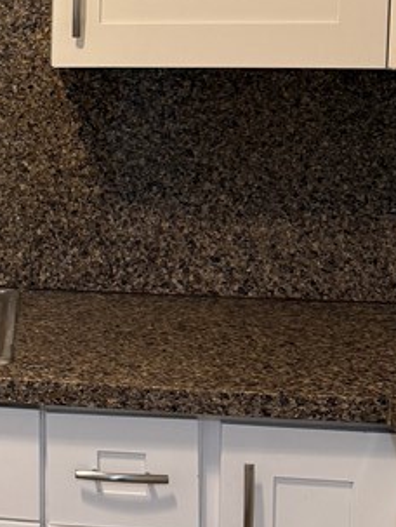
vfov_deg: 23.8
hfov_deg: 16.6
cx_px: -200
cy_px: 127
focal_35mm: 81
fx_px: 1233
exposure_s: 1/60
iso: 125
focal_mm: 6.76
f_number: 1.78
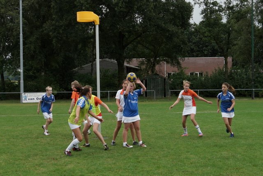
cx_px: 132
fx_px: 219
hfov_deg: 61.9
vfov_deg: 43.7
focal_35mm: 30
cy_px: 88
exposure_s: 1/200
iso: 100
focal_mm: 20
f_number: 4.5
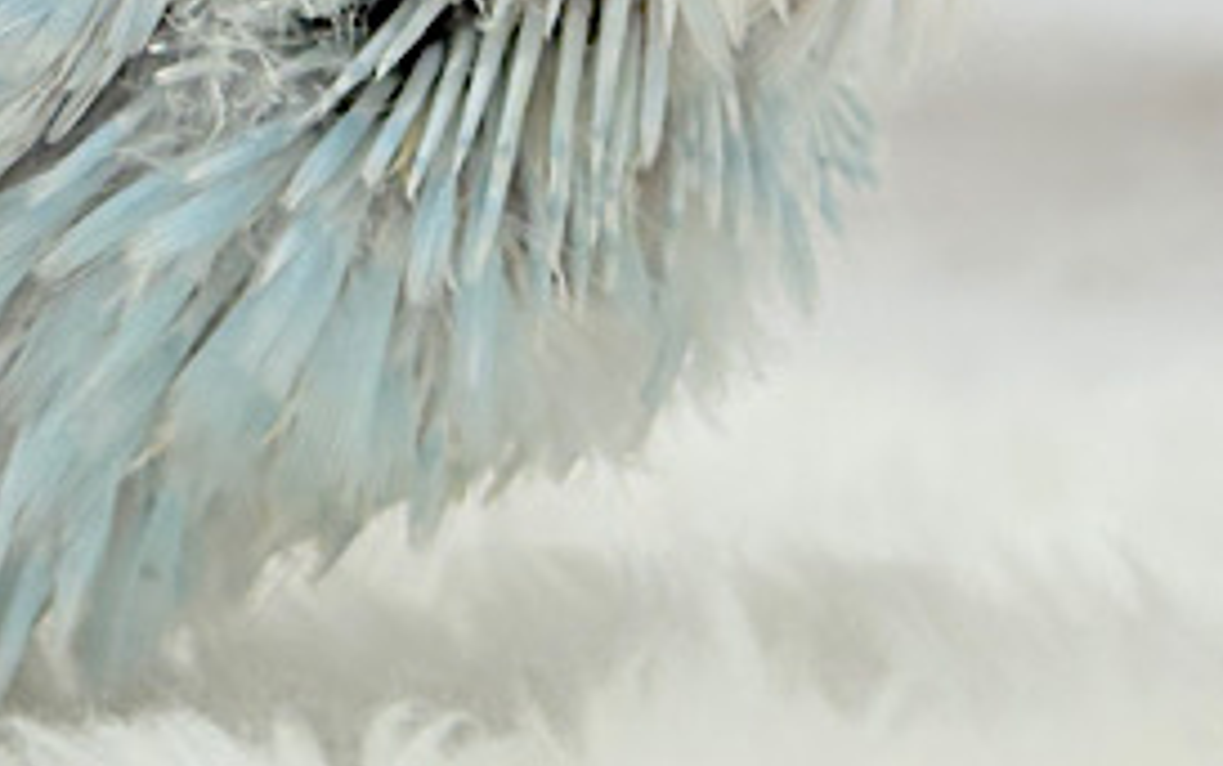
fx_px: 4302
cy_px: -130
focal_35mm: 129
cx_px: -40
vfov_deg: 10.0
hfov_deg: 15.8
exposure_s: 1/100
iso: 80
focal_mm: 5.96
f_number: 1.6
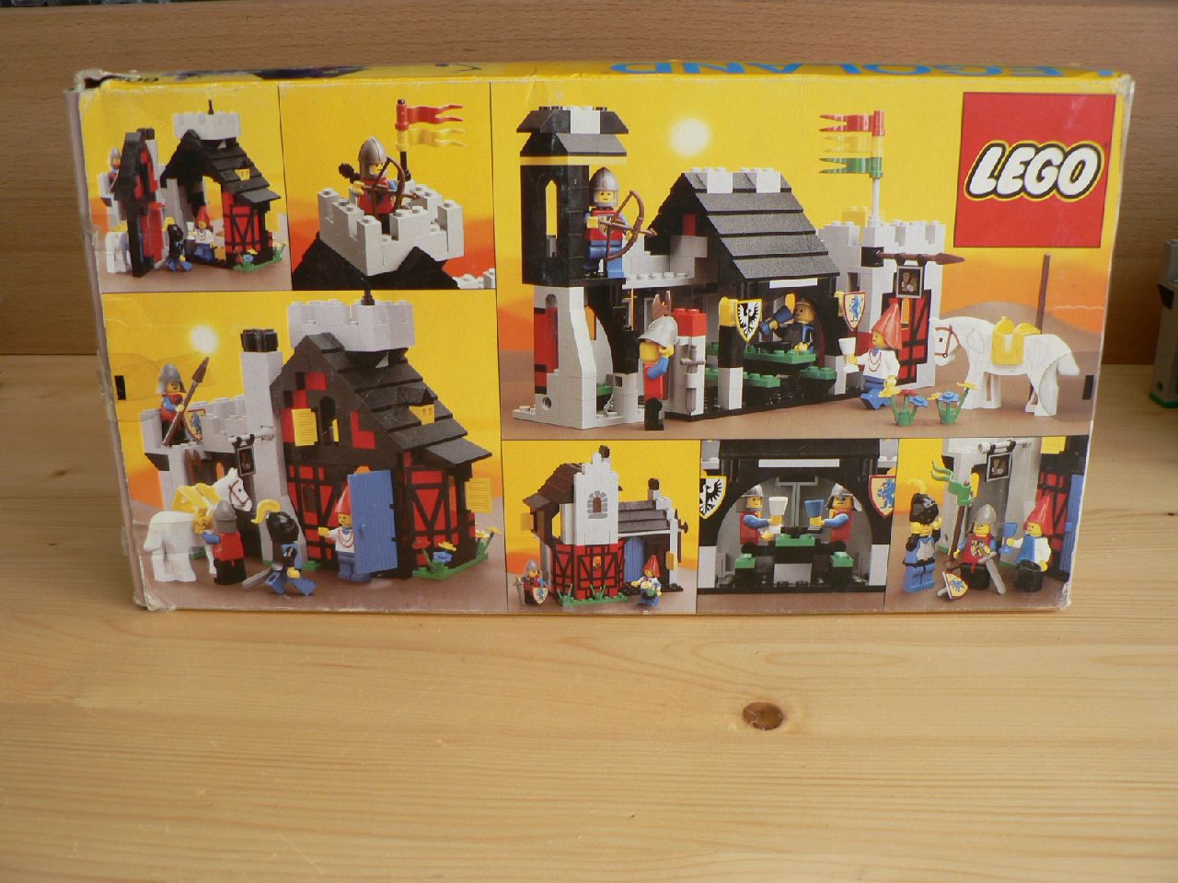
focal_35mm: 36
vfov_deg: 39.7
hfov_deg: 51.4
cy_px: 442
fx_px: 1225
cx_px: 589
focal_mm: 6
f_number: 2.8
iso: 80
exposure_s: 1/60
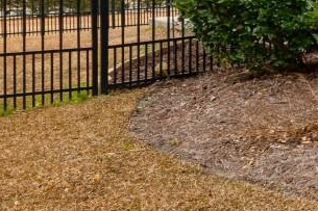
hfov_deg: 18.6
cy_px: -62
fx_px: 750
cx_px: 572
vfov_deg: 15.3
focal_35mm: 85
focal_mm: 11
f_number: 4.8
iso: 100
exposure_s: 1/60
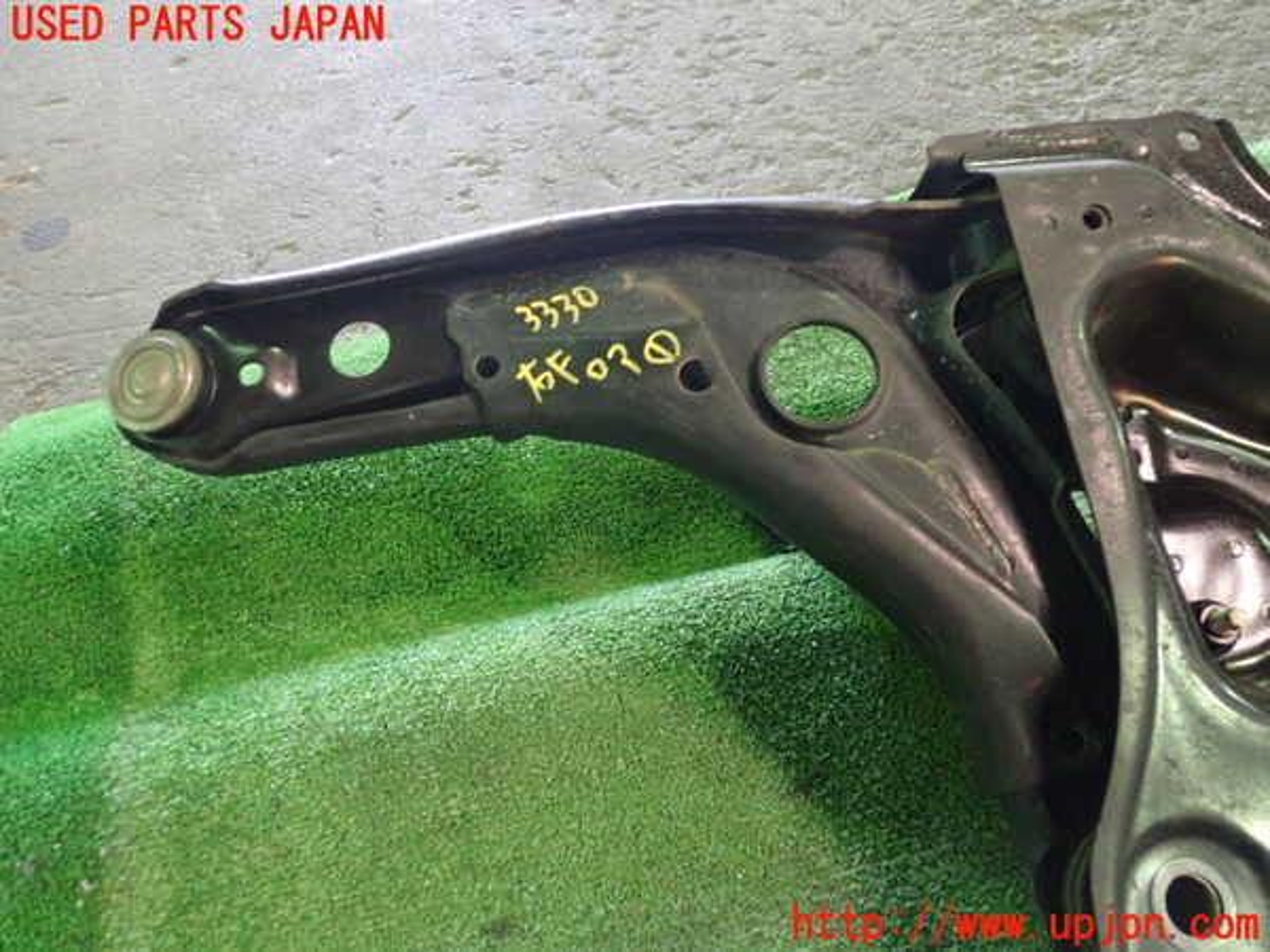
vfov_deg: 46.8
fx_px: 1101
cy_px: 476
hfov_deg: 60.0
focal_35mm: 30
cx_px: 635
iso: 800
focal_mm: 5.5
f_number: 2.3
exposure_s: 1/20
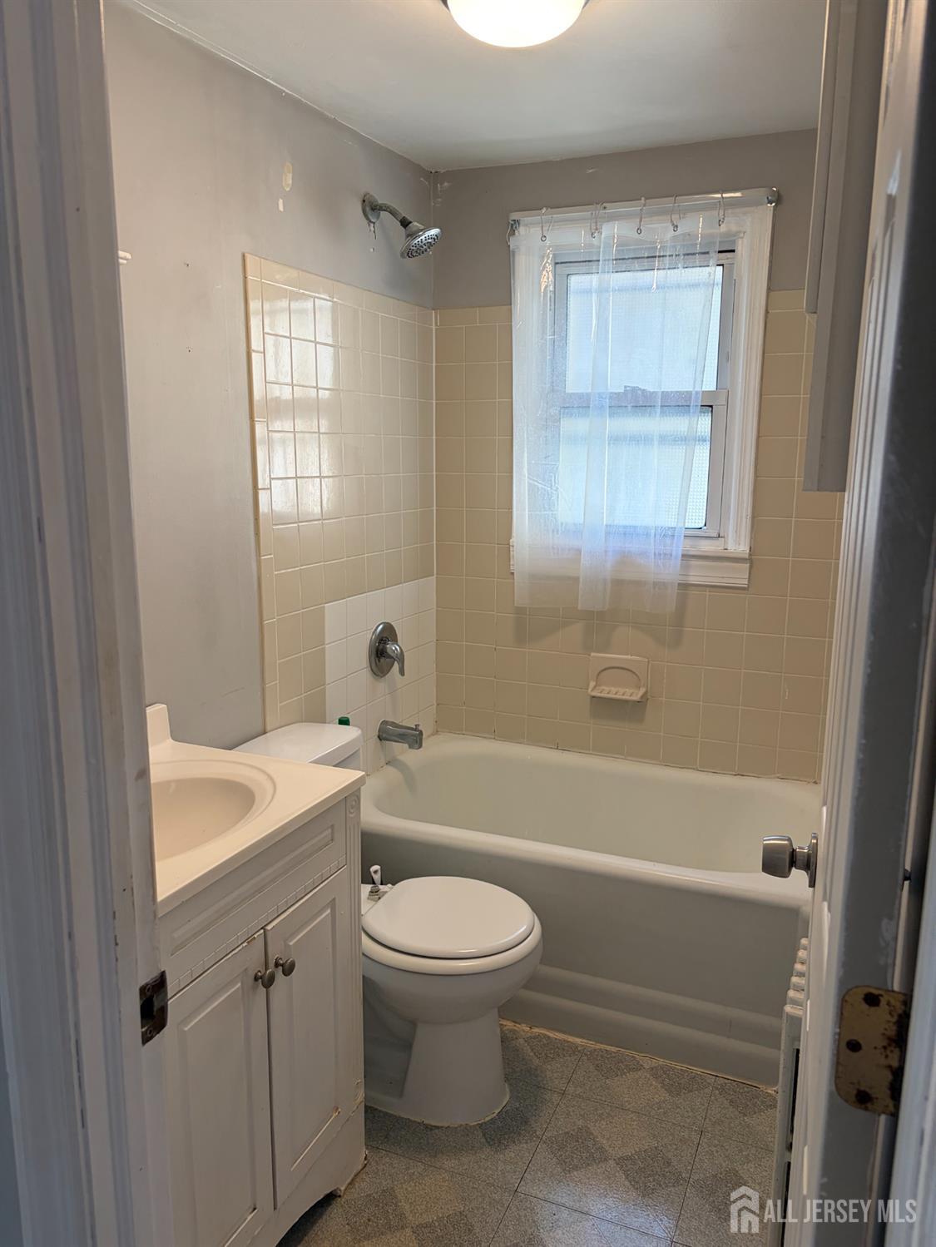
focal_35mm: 26
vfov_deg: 67.3
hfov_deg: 53.1
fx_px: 937
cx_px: 468
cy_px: 624
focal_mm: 5.96
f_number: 1.6
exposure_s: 1/120
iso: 100
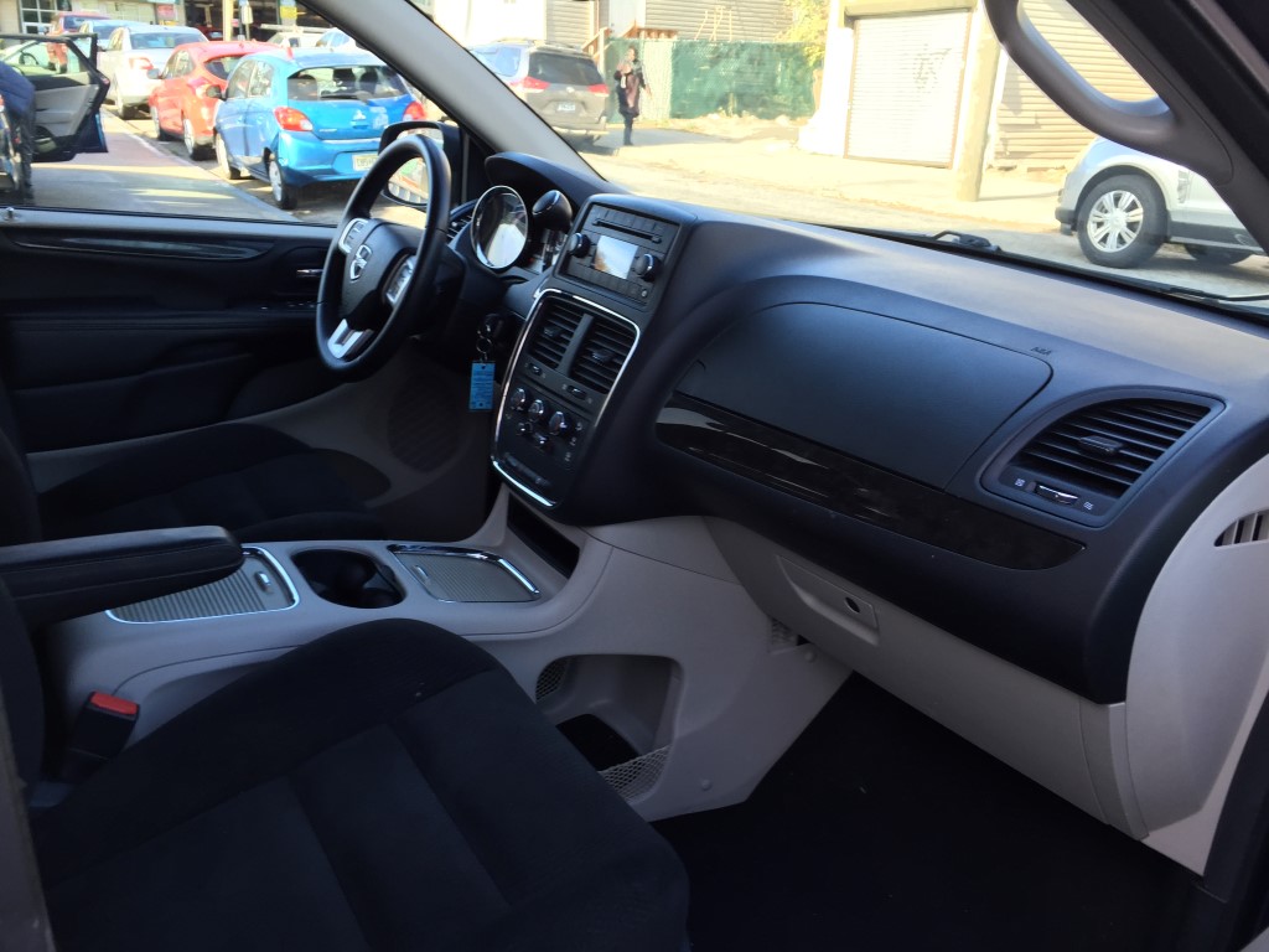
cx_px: 634
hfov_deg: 61.7
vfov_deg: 48.2
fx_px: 1063
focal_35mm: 29
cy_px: 476
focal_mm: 4.15
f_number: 2.2
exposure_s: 1/60
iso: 32
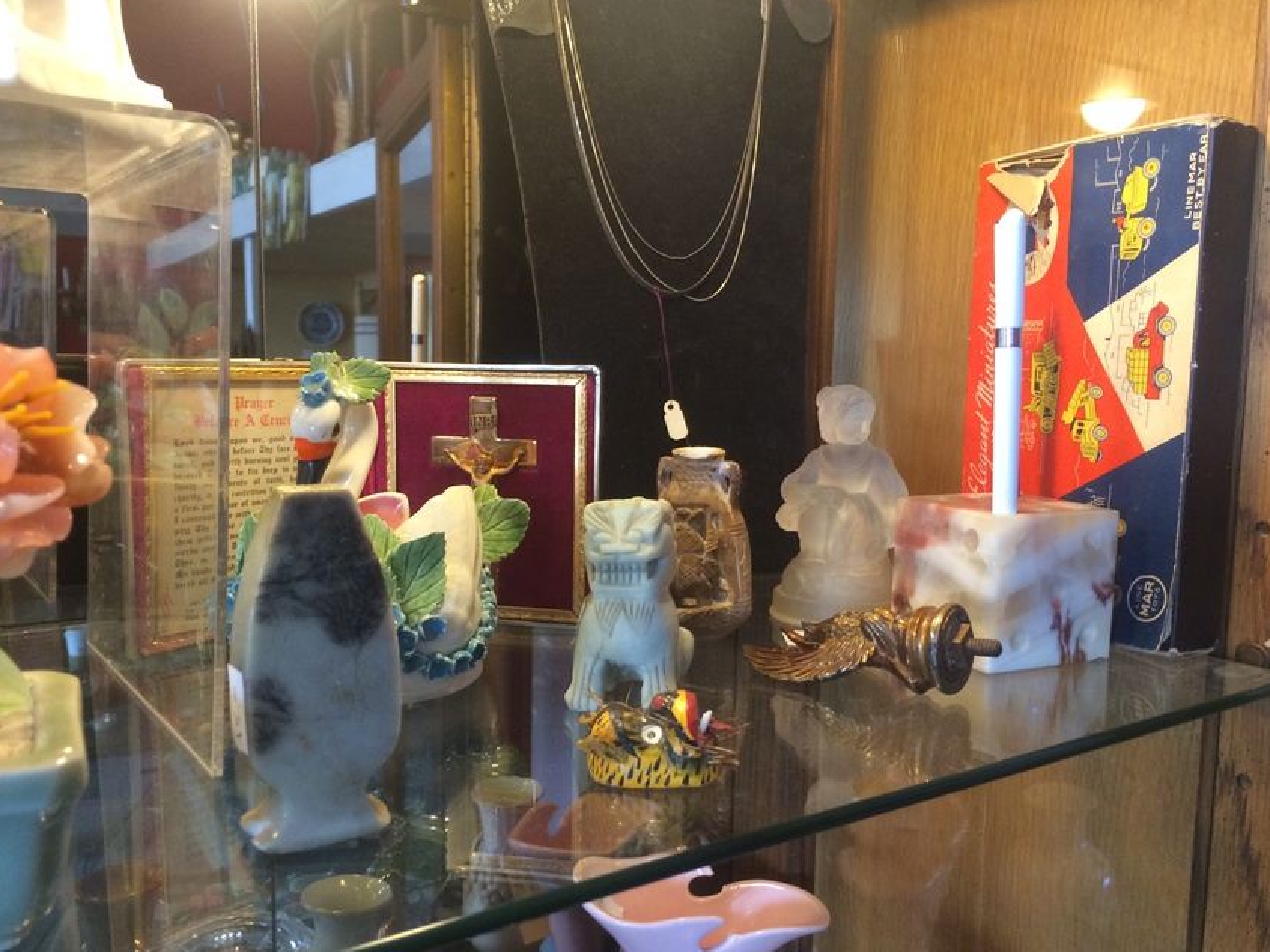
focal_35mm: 32
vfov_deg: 44.1
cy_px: 497
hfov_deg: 56.8
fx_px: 1174
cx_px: 637
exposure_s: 1/30
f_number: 2.2
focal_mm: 4.12
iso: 160
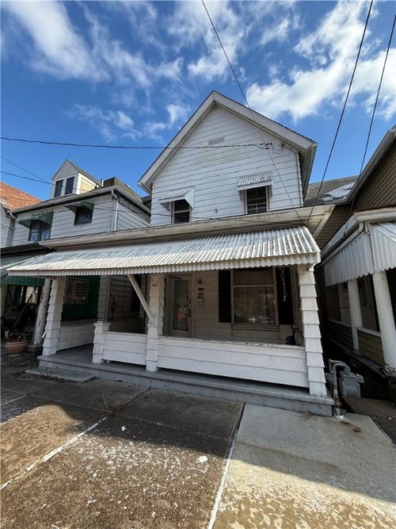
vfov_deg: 102.1
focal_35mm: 14
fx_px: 214
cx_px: 198
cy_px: 264
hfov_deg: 85.7
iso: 50
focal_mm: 2.22
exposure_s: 1/760
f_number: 2.2
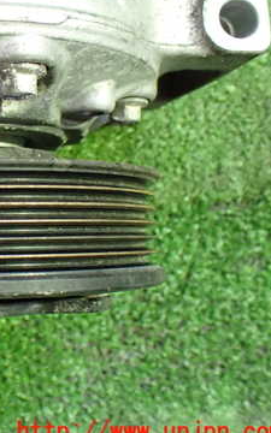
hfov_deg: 22.1
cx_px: -72
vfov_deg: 38.1
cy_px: 177
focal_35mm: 53
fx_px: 626
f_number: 2.3
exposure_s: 1/30
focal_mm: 5.4
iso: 1000
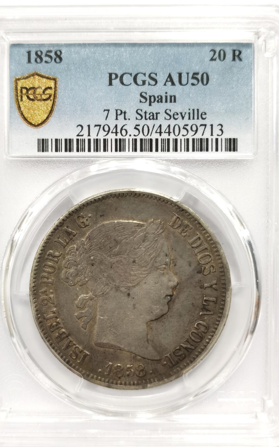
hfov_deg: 22.4
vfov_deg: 35.1
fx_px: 706
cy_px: 226
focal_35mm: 58
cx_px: 130
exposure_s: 1/100
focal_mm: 5.56
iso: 200
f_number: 16
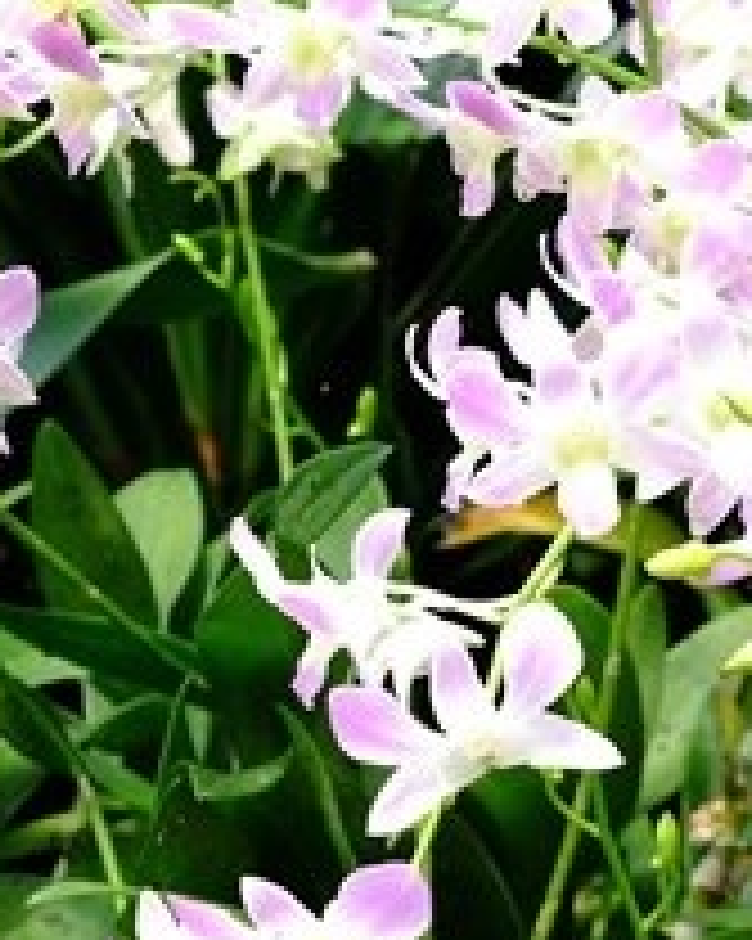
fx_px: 3035
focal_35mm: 109
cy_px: 846
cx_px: 545
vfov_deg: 17.4
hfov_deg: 14.1
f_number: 3.6
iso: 200
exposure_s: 1/125
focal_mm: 18
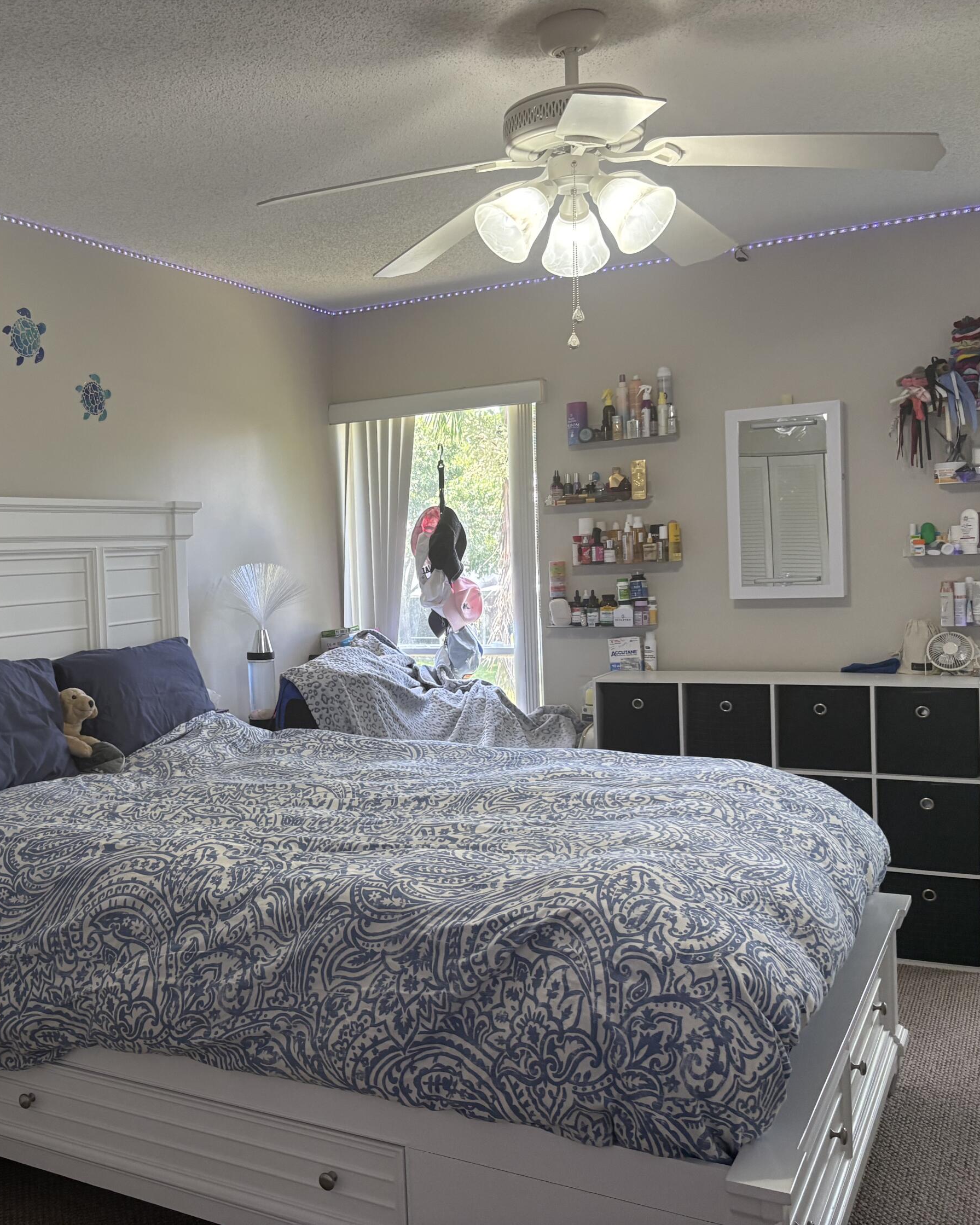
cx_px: 228
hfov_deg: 41.9
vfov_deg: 52.8
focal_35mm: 34
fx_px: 1233
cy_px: 611
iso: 160
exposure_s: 1/120
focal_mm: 5.96
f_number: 1.6
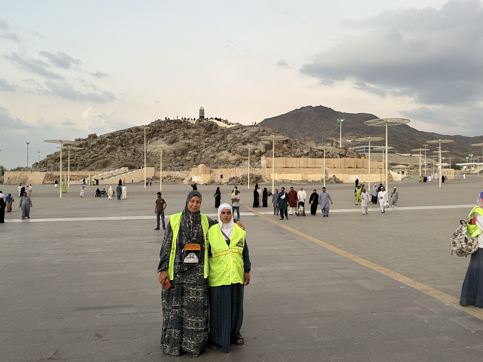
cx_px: 237
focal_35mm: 25
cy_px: 183
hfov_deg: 69.4
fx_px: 349
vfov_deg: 54.9
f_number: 1.78
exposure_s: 1/60
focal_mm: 6.86
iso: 125
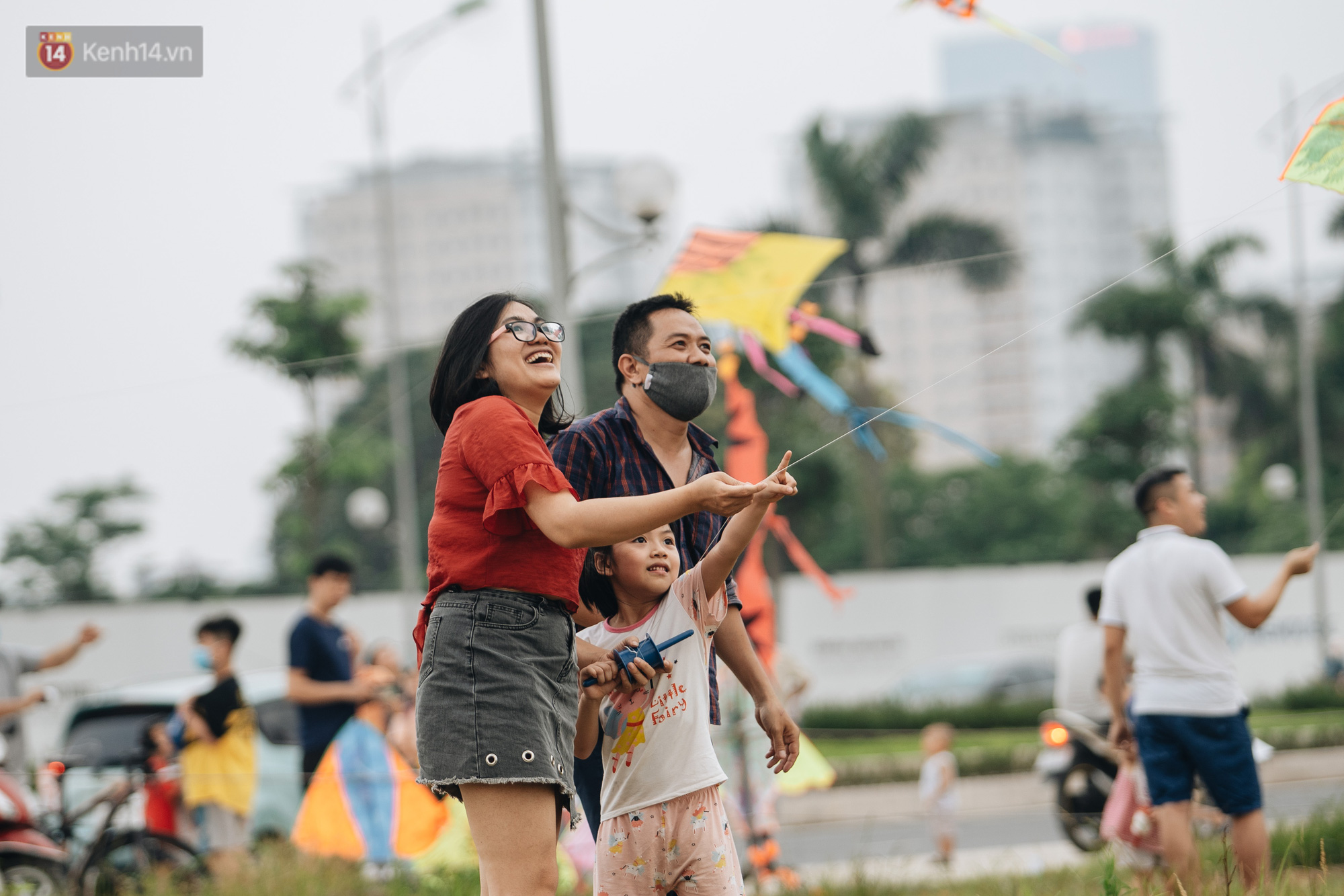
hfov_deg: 9.5
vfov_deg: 6.3
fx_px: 8100
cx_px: 672
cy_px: 448
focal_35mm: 217
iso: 125
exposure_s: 1/200
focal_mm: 145
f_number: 2.8
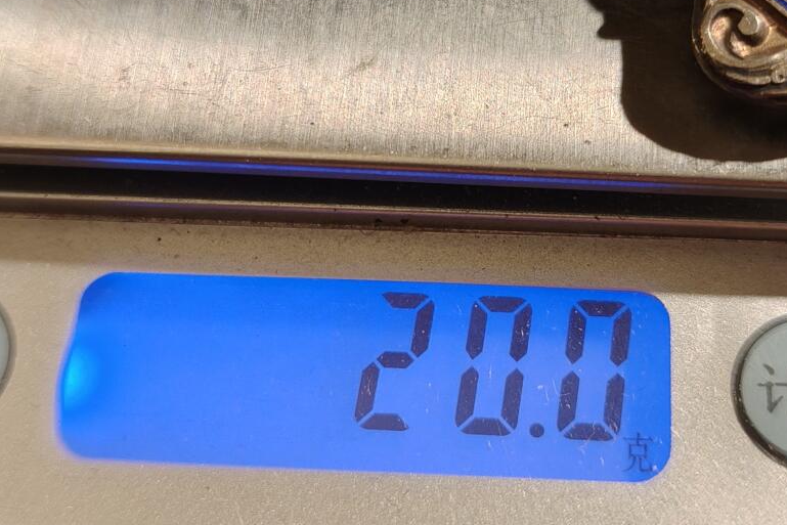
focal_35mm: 56
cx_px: 477
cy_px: 202
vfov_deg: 24.1
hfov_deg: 35.5
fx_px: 1224
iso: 250
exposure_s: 1/145
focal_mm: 6.06
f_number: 1.6
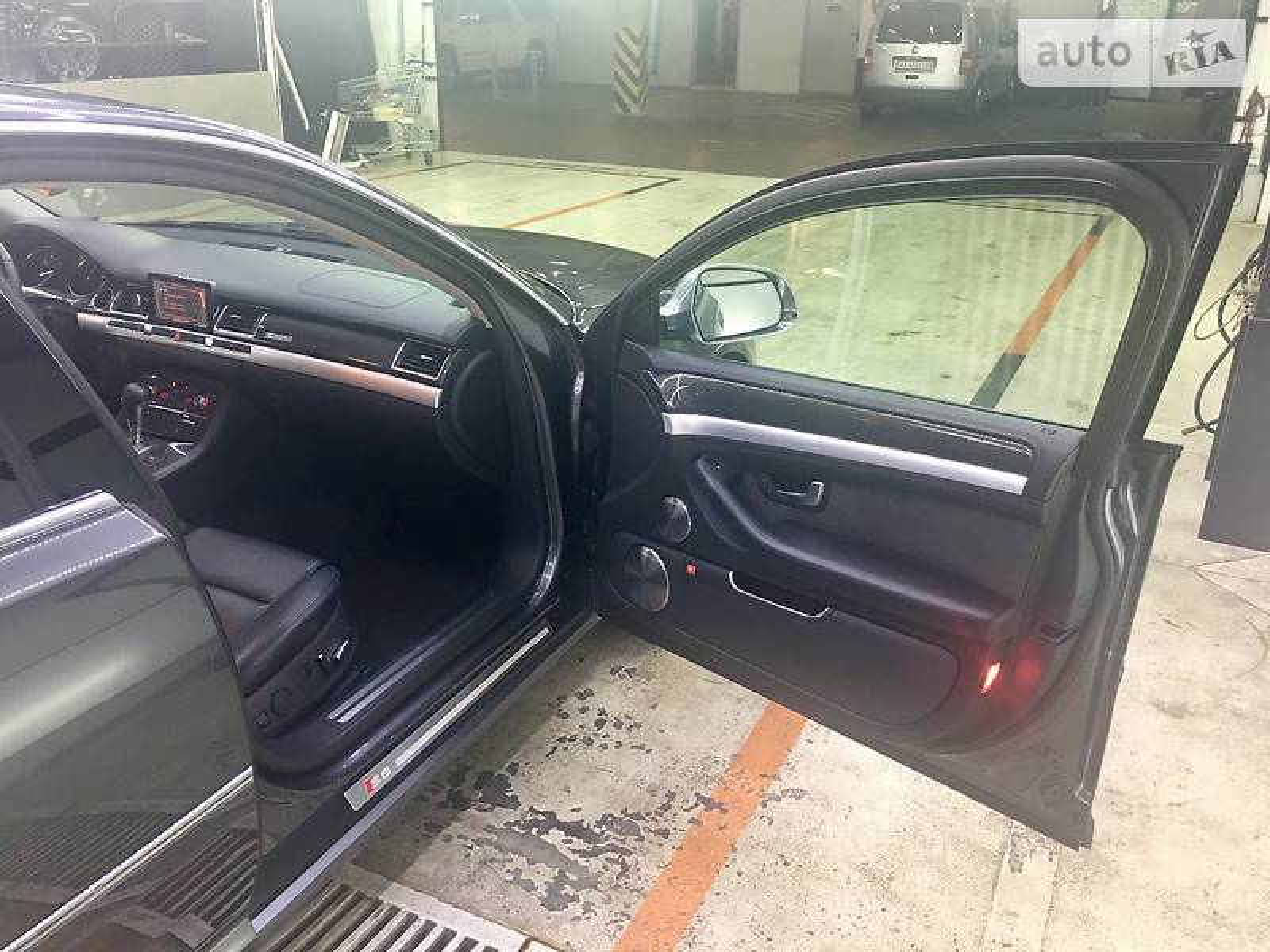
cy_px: 476
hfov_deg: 61.7
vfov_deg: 48.2
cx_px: 635
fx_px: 1064
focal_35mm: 29
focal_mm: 4.2
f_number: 2.2
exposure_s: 1/17
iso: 100
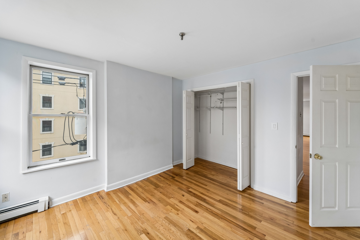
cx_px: 180
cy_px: 120
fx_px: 140
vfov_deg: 81.2
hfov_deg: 104.3
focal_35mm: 14
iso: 1600
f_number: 8
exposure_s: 1/40
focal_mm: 14
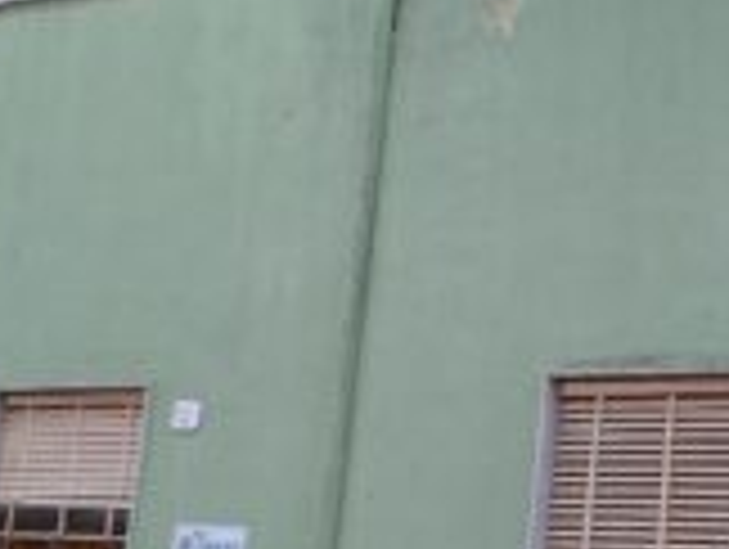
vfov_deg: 18.6
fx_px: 1666
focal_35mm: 79
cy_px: 430
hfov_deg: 23.6
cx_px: 734
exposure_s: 1/174
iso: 100
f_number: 1.7
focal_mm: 4.71
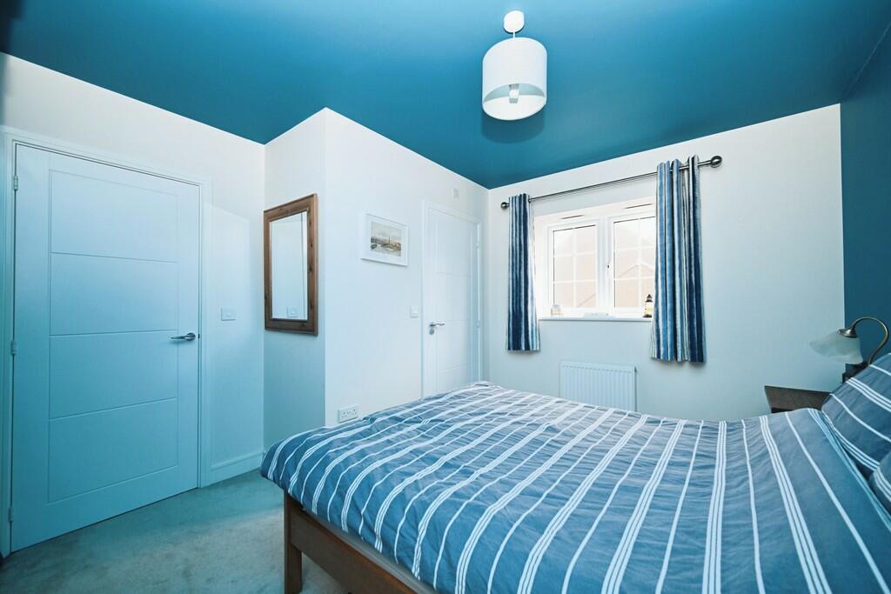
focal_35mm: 14
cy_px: 297
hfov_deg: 104.2
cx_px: 446
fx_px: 347
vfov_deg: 81.2
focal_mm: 14
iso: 1000
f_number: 4
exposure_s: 1/60
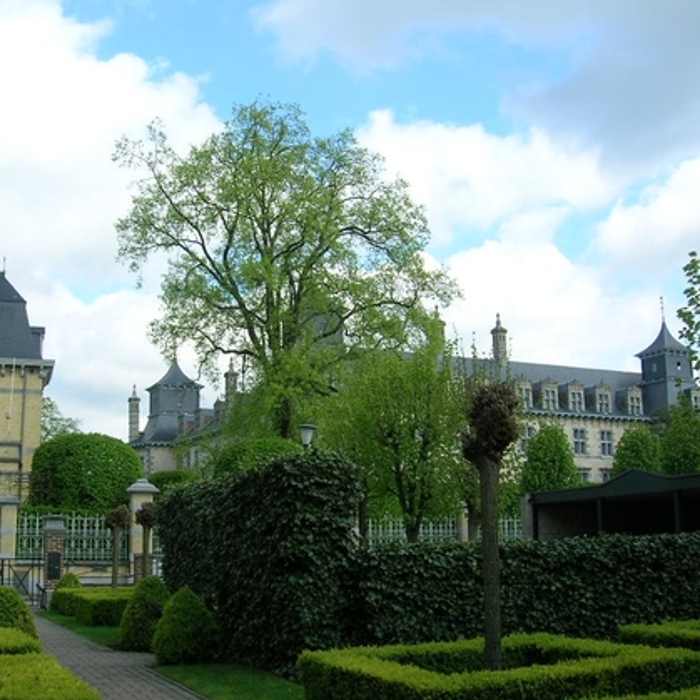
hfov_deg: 39.1
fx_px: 984
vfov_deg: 39.2
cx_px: 324
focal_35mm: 43
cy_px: 336
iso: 50
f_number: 4.9
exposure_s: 1/197
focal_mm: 5.7
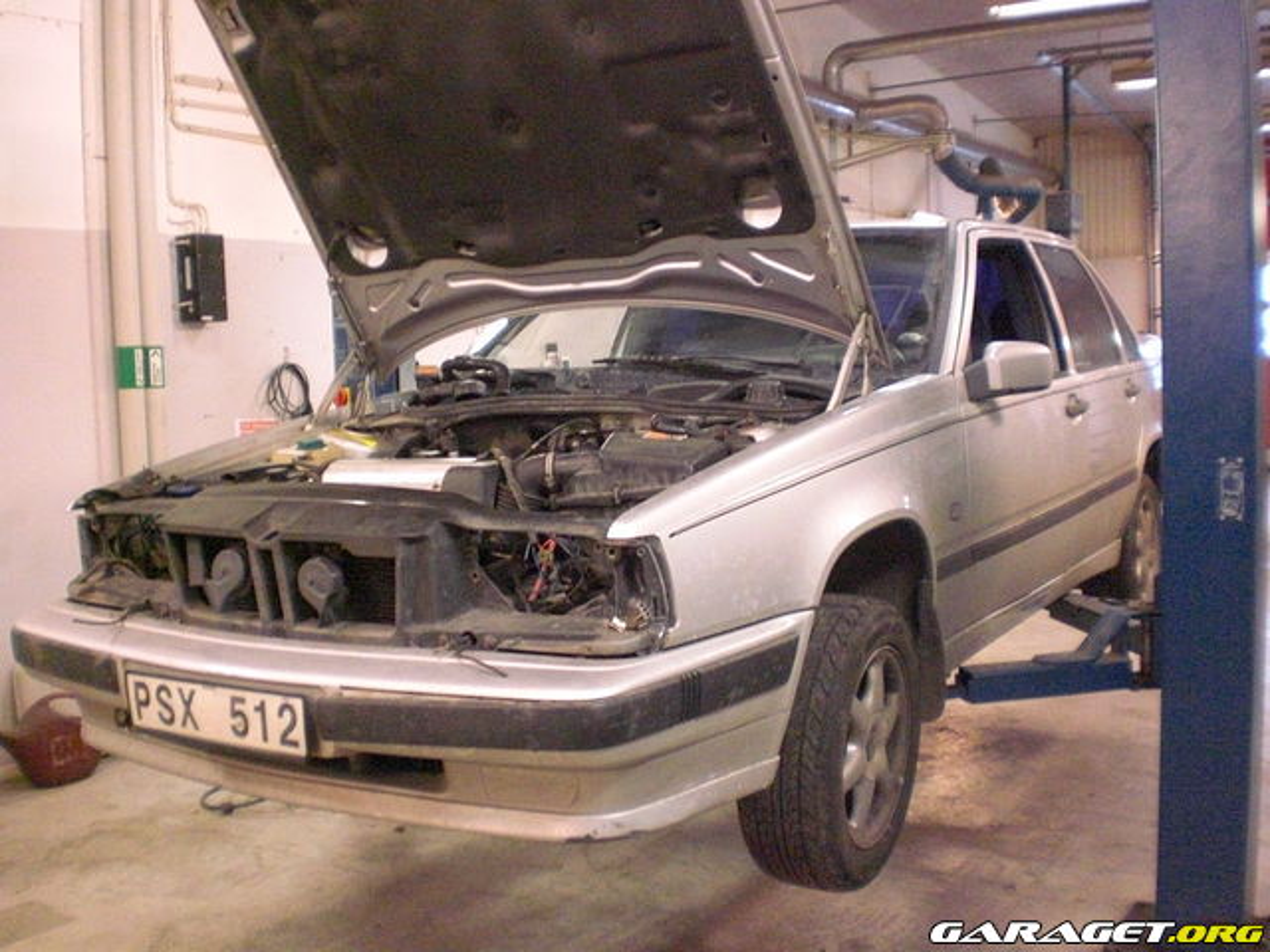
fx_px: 1321
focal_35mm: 36
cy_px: 476
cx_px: 635
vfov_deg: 39.7
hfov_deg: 51.4
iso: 800
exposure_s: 1/60
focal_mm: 6.3
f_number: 3.1
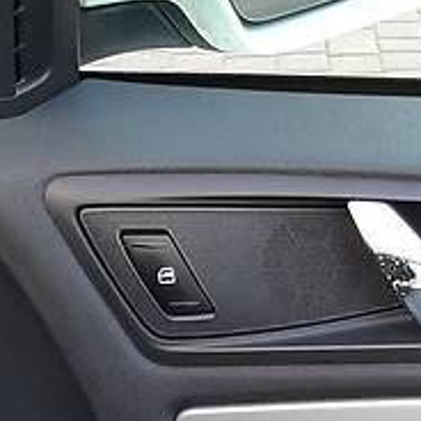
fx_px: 1376
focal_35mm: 100
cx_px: 654
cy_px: 549
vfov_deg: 16.4
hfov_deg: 15.8
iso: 40
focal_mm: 3.9
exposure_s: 1/50
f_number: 1.7
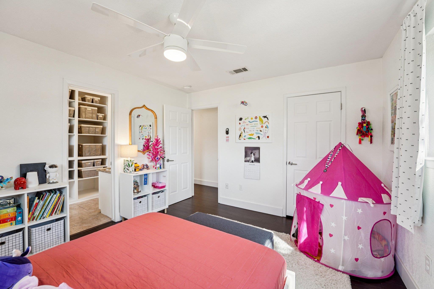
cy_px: 144
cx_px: 217
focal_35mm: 14
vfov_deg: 81.2
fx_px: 169
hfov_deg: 104.3
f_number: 8
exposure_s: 1/20
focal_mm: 14
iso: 400
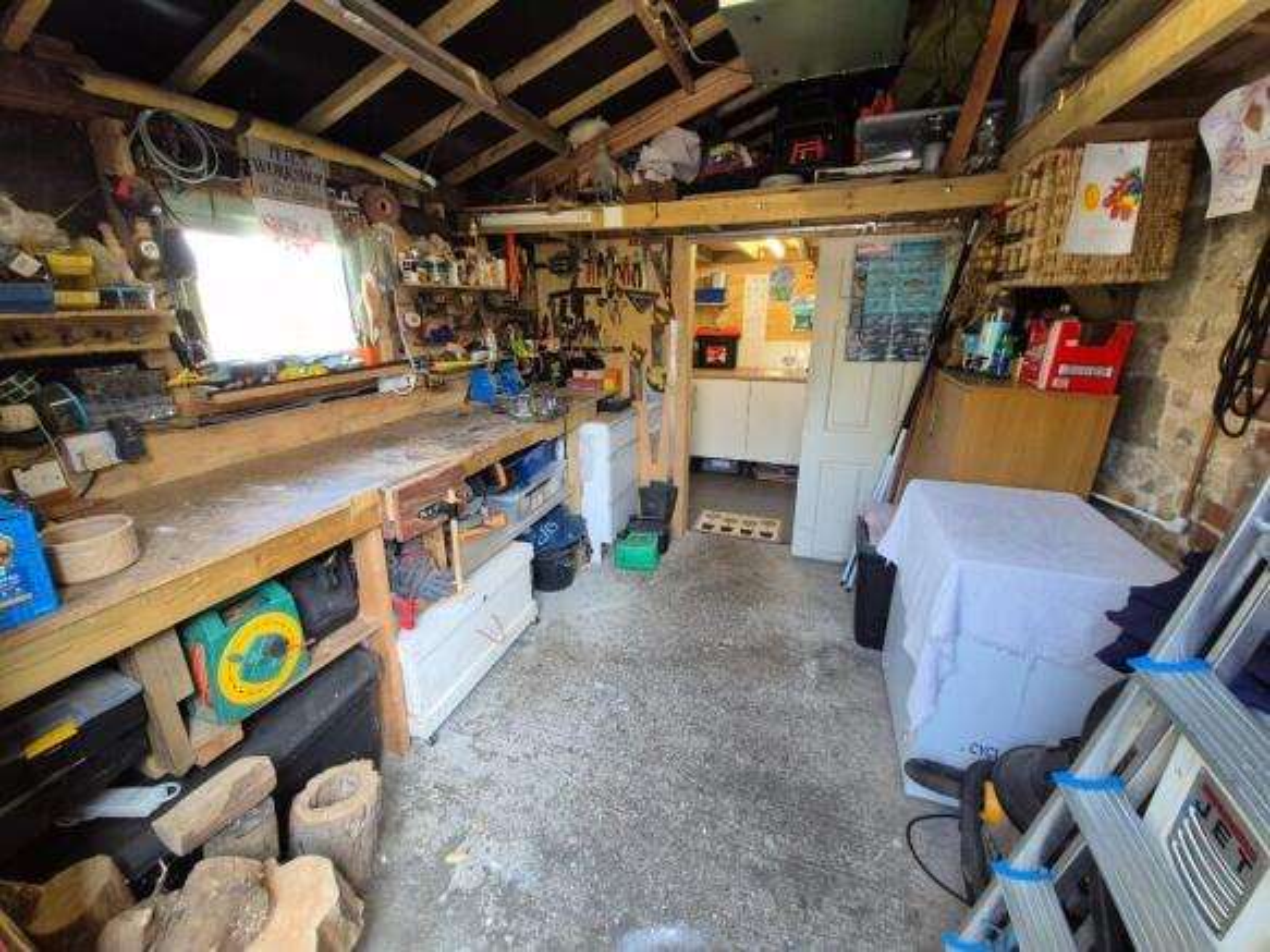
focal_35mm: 13
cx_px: 635
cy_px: 476
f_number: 2.2
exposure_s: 1/50
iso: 125
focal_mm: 1.74
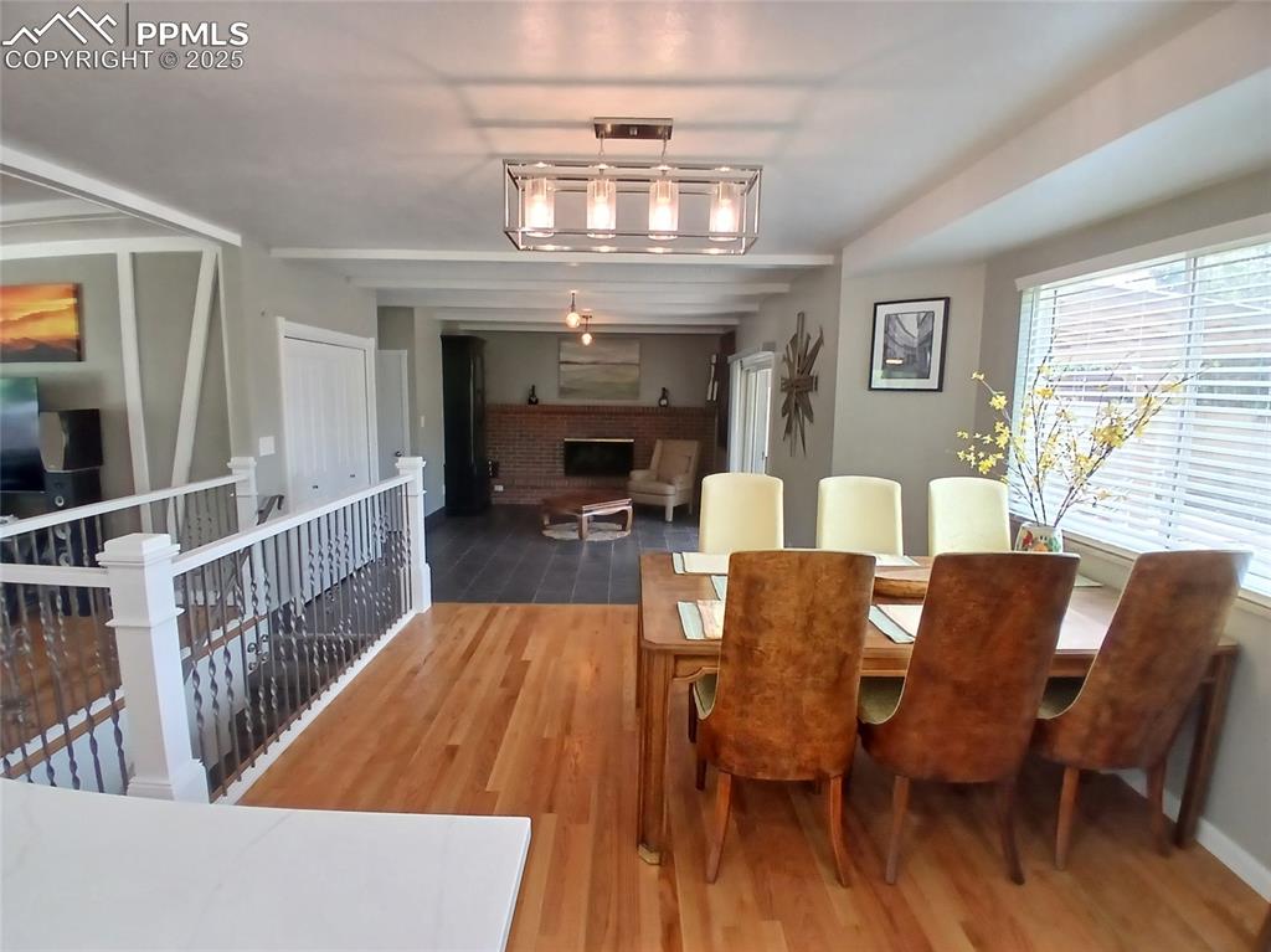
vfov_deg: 74.7
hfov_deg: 91.1
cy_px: 476
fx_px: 624
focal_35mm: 17
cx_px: 636
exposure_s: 1/30
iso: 100
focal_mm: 1.4
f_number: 2.2
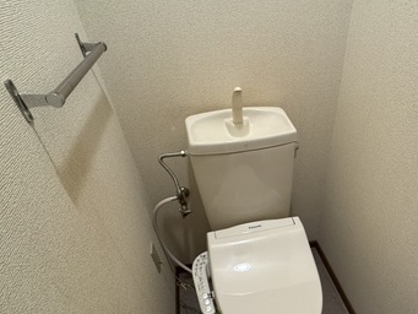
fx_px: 278
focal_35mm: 23
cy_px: 239
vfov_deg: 55.8
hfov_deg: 71.4
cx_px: 284
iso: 400
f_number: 2.2
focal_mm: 2.22
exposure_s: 1/60
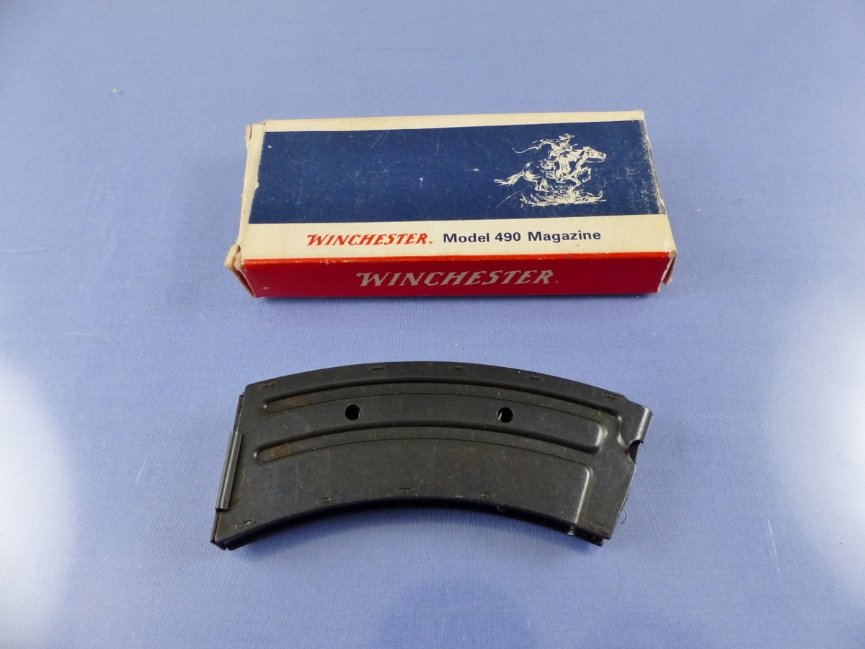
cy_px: 324
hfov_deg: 69.4
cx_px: 432
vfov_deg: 54.9
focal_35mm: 25
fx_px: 625
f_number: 2.8
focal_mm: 4.5
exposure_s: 1/125
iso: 320
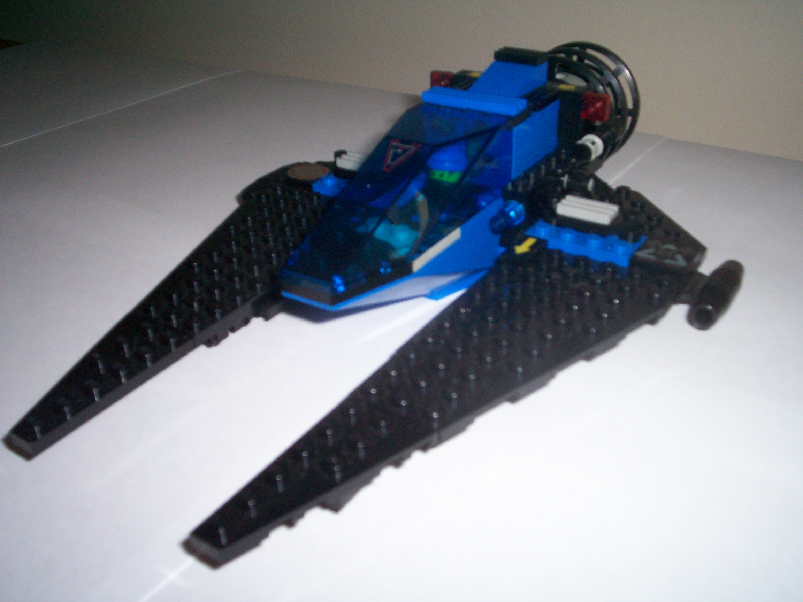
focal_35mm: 36
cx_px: 402
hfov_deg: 51.4
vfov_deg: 39.7
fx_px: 835
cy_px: 301
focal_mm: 5.9
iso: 140
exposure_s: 1/64
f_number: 4.5
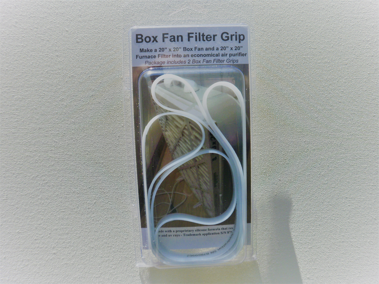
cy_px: 142
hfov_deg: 67.3
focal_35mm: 26
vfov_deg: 53.1
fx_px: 285
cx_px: 190
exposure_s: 1/250
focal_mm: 4.65
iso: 100
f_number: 7.8
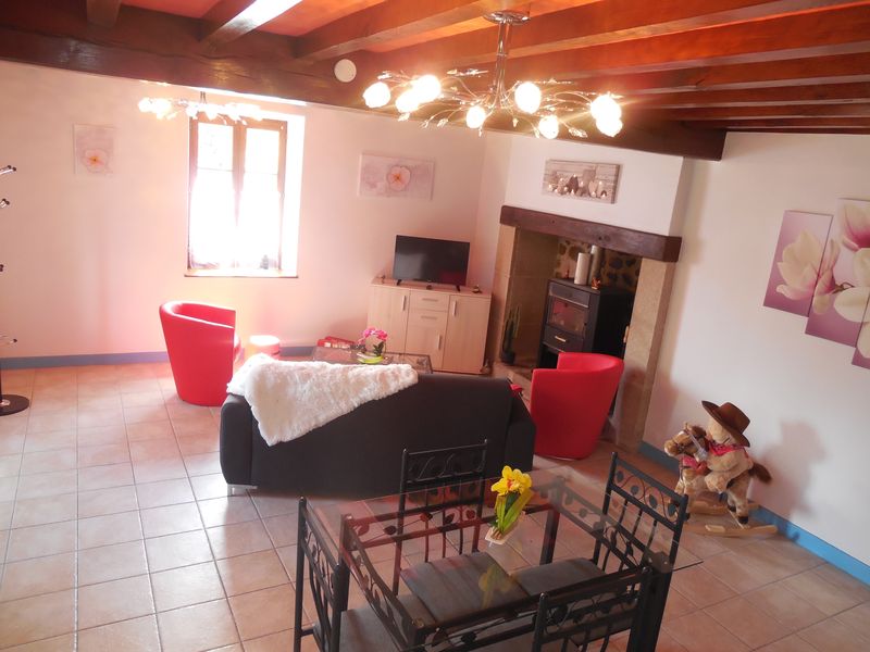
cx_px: 435
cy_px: 326
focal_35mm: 25
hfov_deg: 69.4
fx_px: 628
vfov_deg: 54.9
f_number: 3.1
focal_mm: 4.5
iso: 320
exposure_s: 1/30
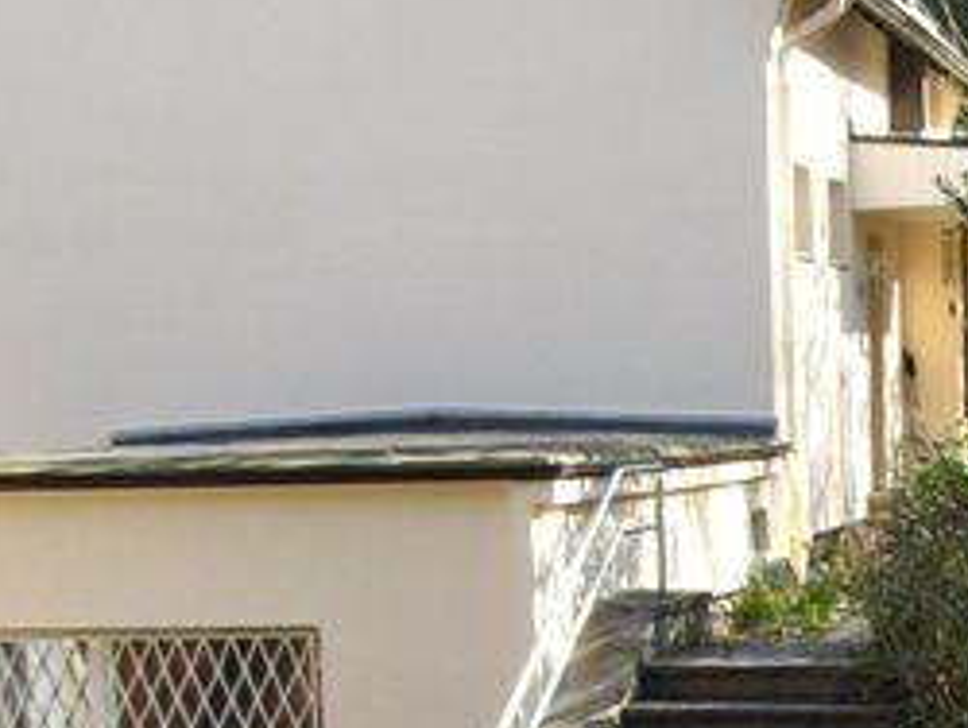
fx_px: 3219
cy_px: 697
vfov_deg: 12.8
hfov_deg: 15.7
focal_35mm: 115
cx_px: 1456
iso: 80
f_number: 2.7
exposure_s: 1/200
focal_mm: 6
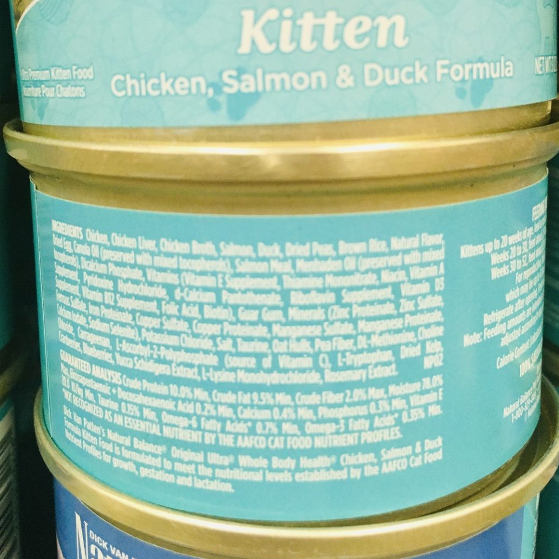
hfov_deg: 42.8
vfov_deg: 41.9
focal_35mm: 39
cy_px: 163
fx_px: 713
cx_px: 296
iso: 125
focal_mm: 4.15
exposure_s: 1/30
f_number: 2.2
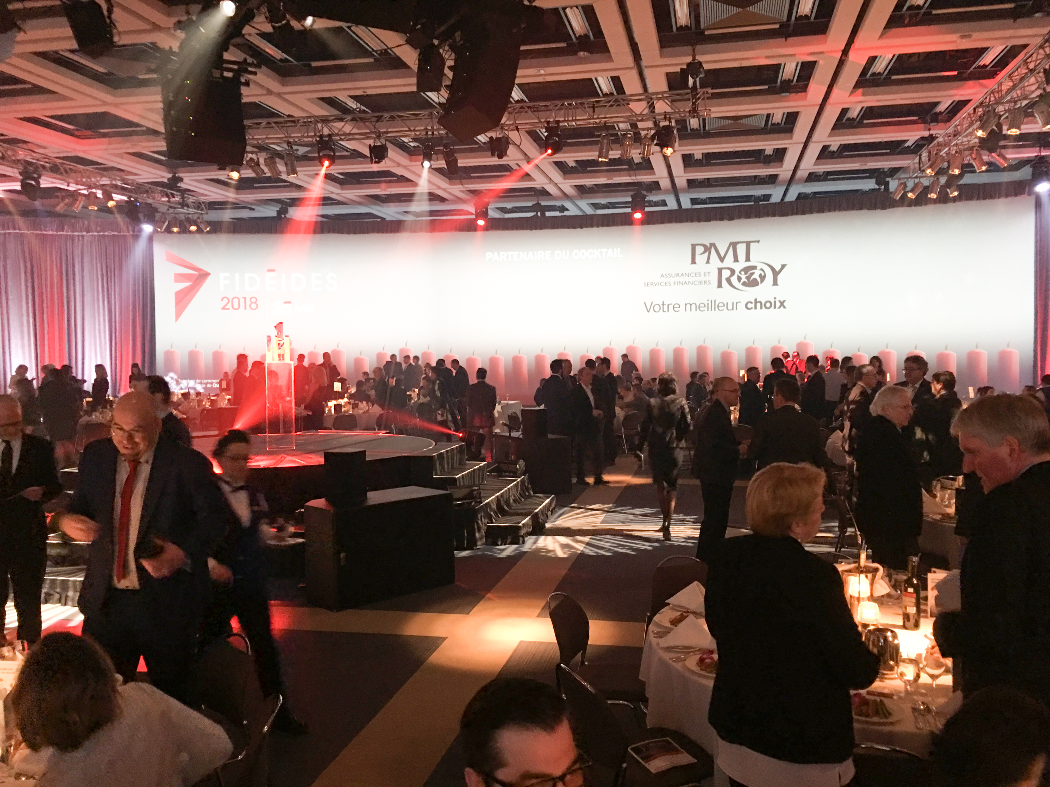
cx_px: 525
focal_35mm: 29
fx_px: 880
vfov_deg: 48.2
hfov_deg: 61.7
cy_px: 394
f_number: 2.2
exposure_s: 1/4
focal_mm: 4.15
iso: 50
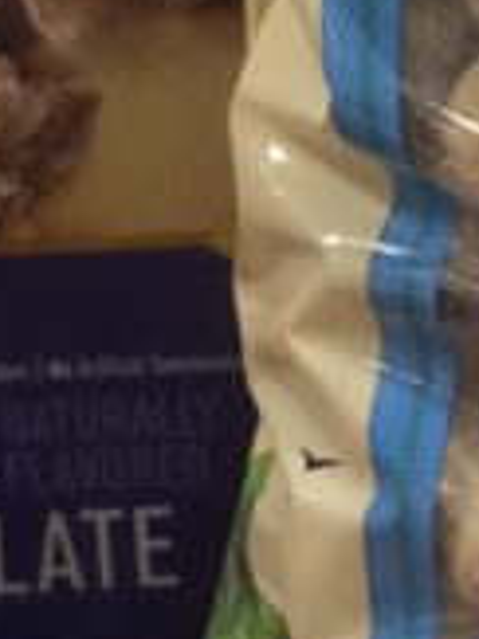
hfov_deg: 7.4
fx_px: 3362
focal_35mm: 182
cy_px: -180
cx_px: 1296
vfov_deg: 10.6
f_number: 2.2
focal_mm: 4.15
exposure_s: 1/30
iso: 64
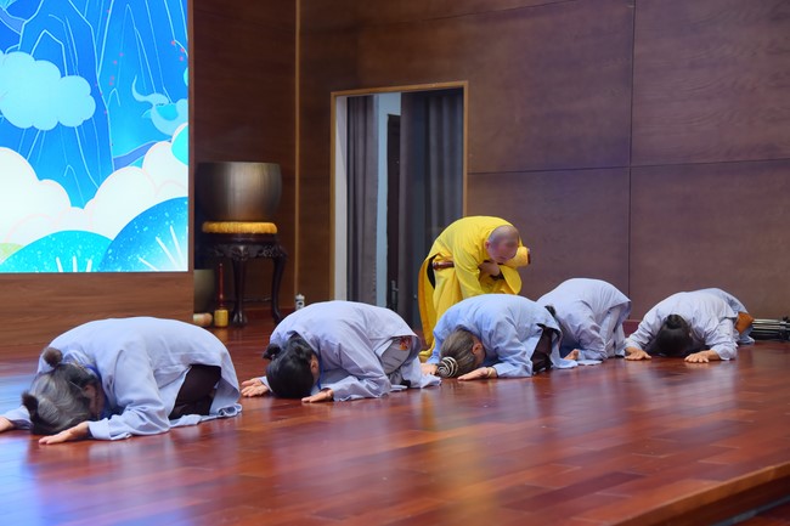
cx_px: 395
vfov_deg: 23.4
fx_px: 1272
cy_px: 263
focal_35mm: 58
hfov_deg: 34.5
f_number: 5
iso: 1250
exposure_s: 1/125
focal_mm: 58
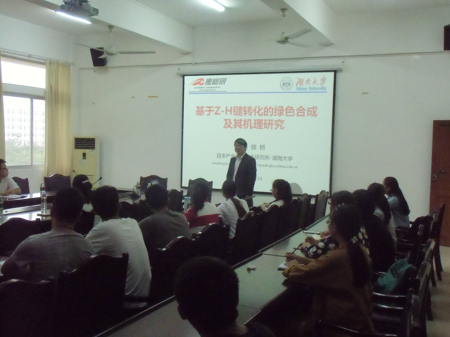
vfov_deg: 37.7
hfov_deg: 49.0
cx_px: 225
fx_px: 494
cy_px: 168
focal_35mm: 38
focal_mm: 6.67
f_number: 3.9
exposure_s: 1/125
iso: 800
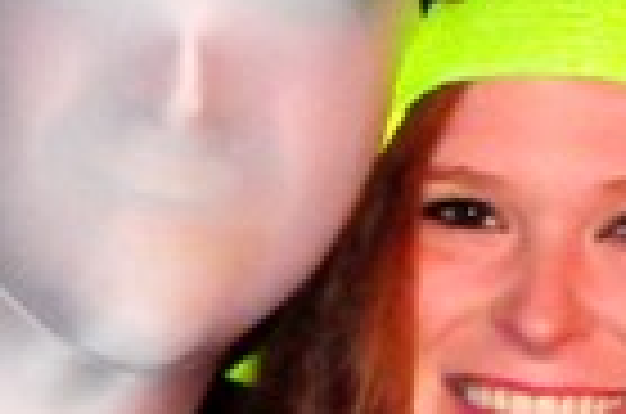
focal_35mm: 276
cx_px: 135
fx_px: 4788
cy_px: 412
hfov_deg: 7.5
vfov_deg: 4.9
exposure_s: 1/13
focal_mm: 32
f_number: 14
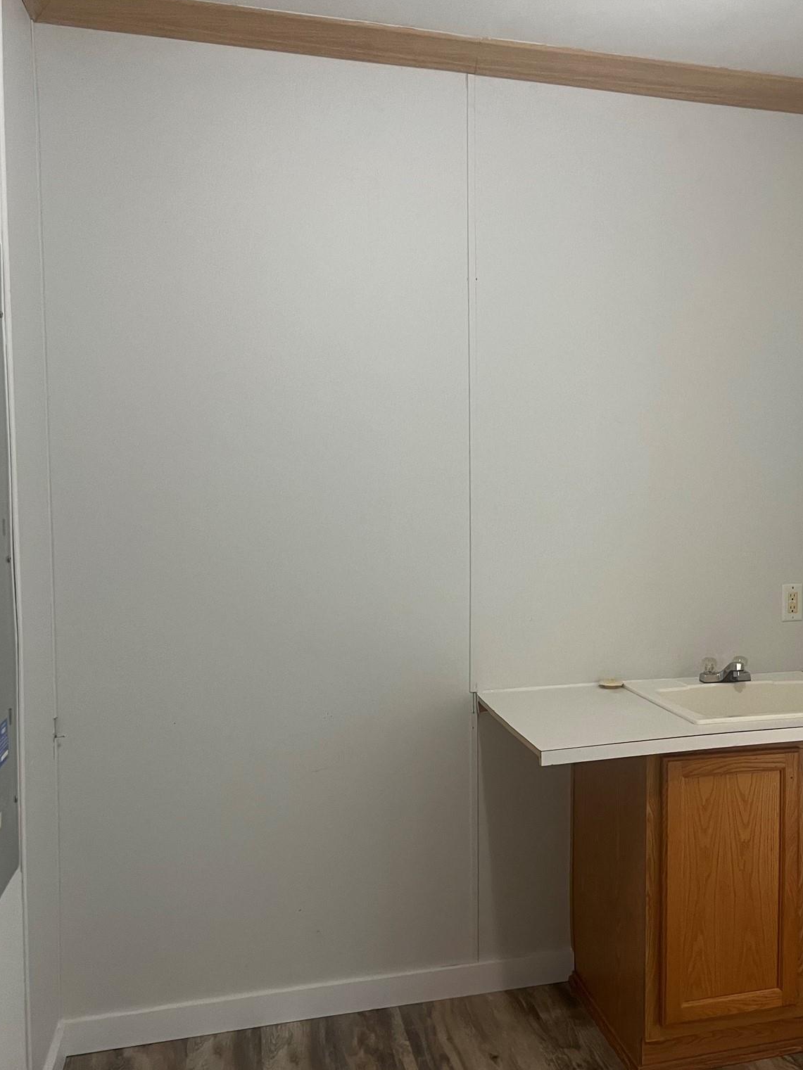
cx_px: 570
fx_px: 1082
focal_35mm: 35
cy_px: 535
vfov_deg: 52.6
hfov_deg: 39.9
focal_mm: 5.7
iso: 125
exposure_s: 1/60
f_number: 1.5
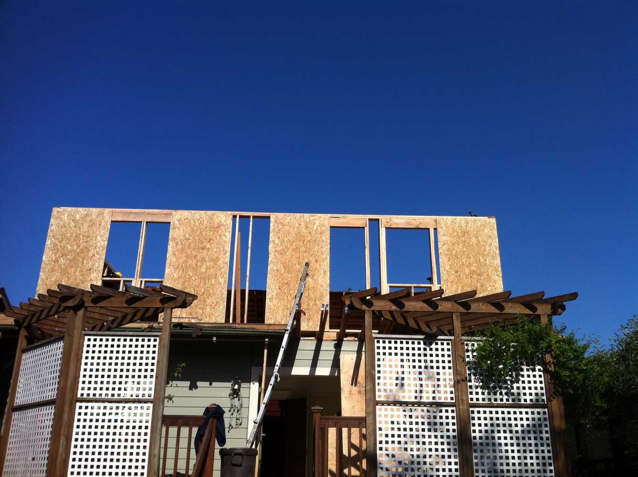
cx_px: 319
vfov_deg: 40.6
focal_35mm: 35
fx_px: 644
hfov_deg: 52.7
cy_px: 238
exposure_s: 1/1885
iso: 80
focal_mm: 3.85
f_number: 2.8
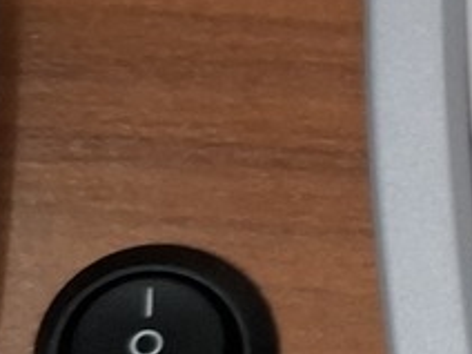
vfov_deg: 9.5
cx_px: 1142
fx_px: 2127
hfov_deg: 10.7
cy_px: 174
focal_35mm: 156
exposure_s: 1/20
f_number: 1.8
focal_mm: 5.54
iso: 800
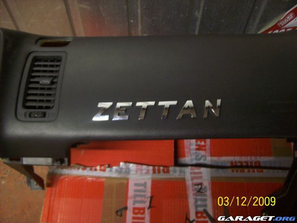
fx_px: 309
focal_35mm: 36
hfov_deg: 51.4
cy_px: 112
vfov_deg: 39.7
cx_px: 148
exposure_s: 1/8
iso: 200
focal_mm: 6
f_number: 2.7
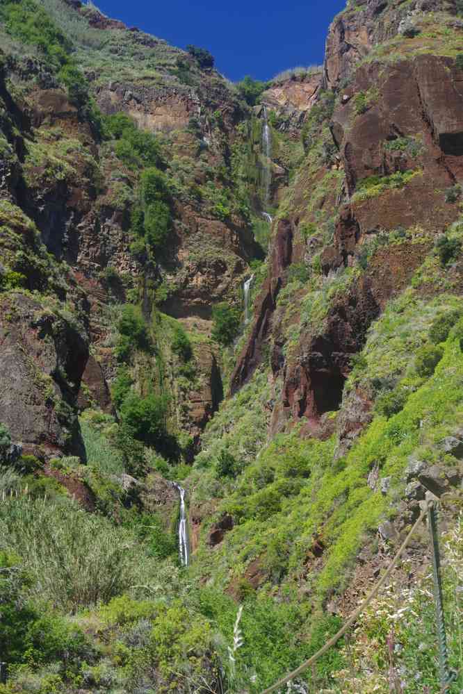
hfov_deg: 21.1
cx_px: 232
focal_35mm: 64
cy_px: 347
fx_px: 1244
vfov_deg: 31.2
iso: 100
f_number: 14
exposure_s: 1/13
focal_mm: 43
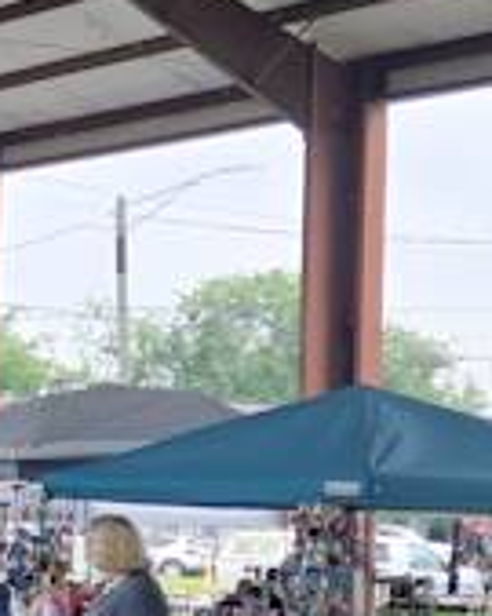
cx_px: -776
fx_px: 2423
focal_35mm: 133
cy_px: 532
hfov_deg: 9.9
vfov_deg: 14.4
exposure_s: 1/732
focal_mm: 5.4
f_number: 1.8
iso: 25
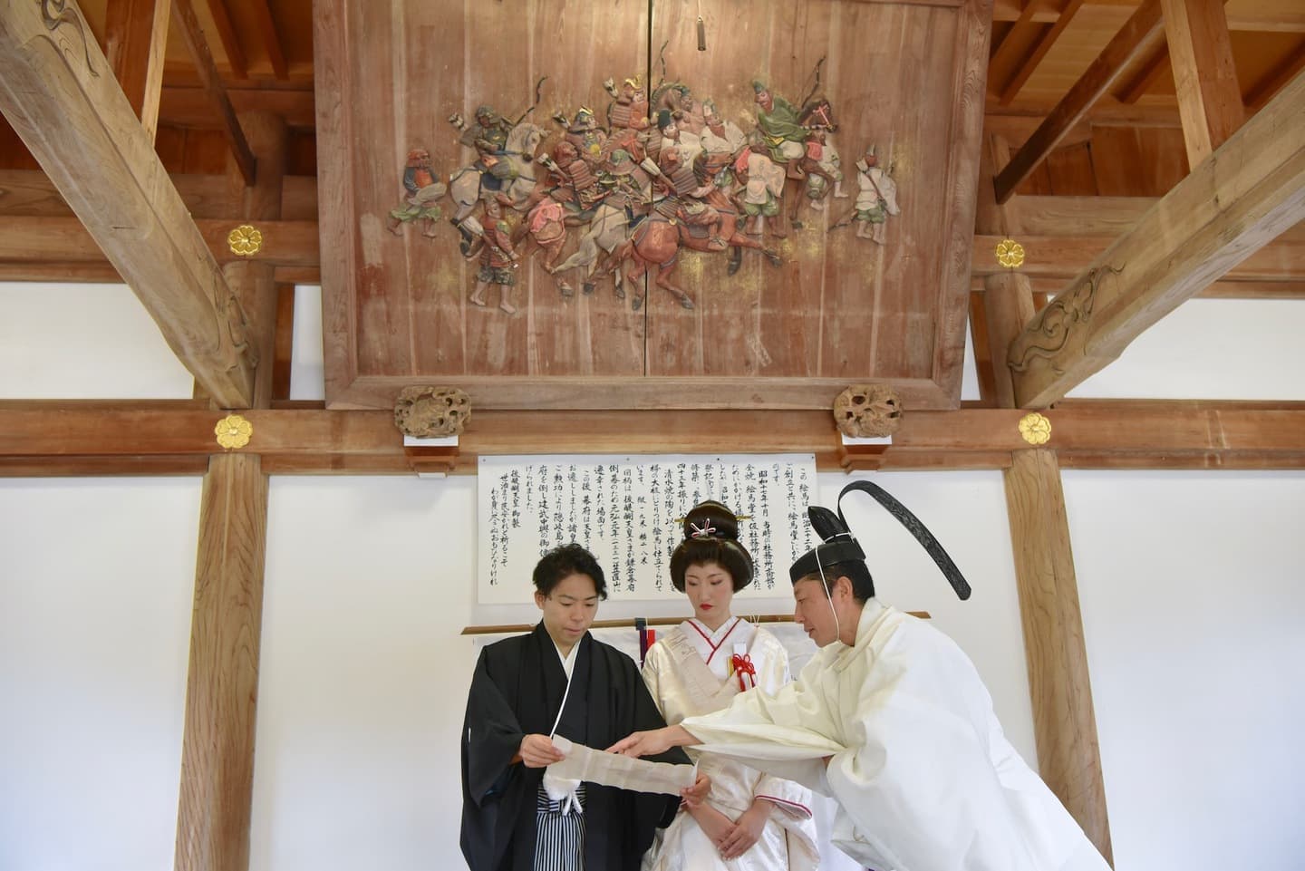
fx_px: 1233
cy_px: 436
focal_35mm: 34
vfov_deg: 38.9
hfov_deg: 55.8
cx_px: 652
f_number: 5
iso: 4000
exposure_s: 1/60
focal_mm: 34
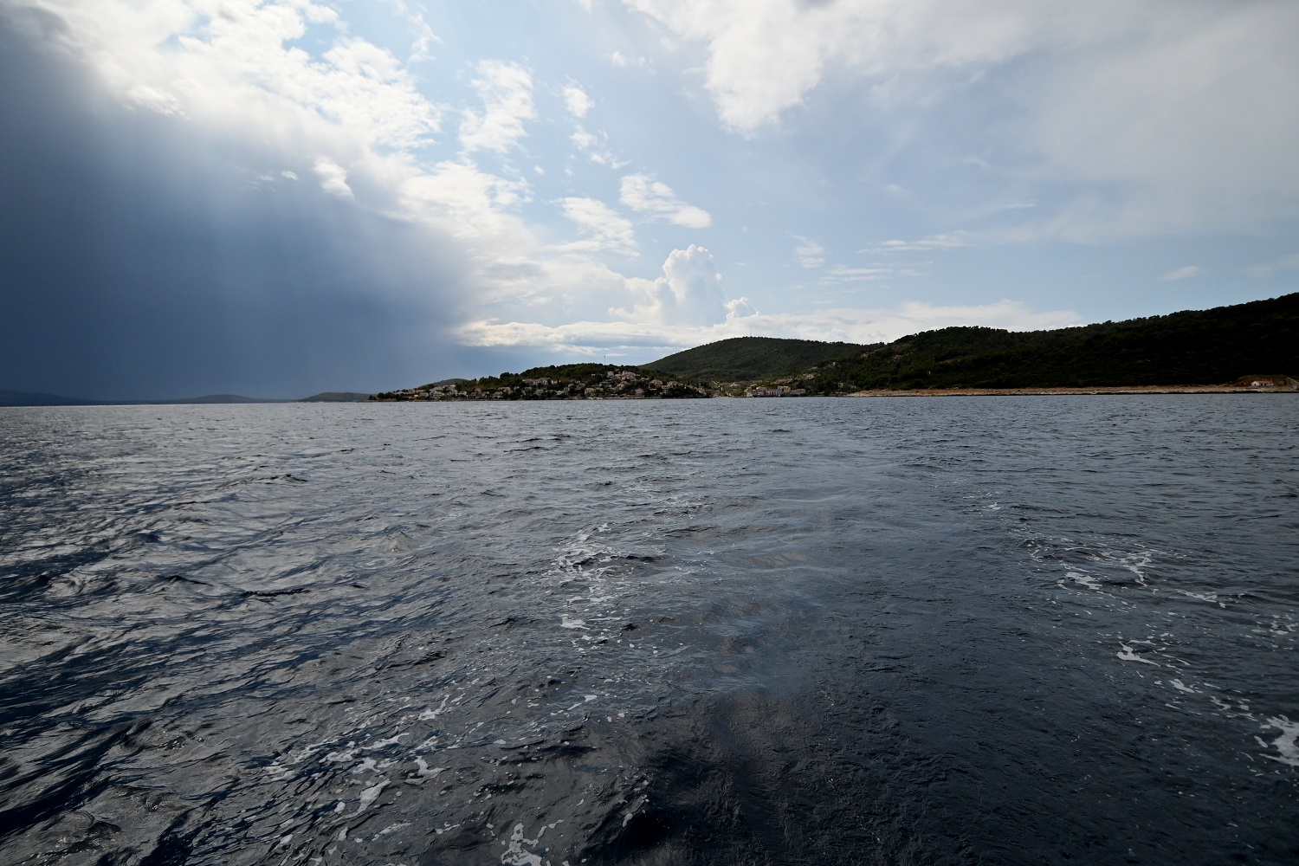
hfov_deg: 90.0
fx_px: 649
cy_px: 433
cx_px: 650
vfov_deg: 67.4
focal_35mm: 18
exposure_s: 1/8000
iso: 250
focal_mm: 12
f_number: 4
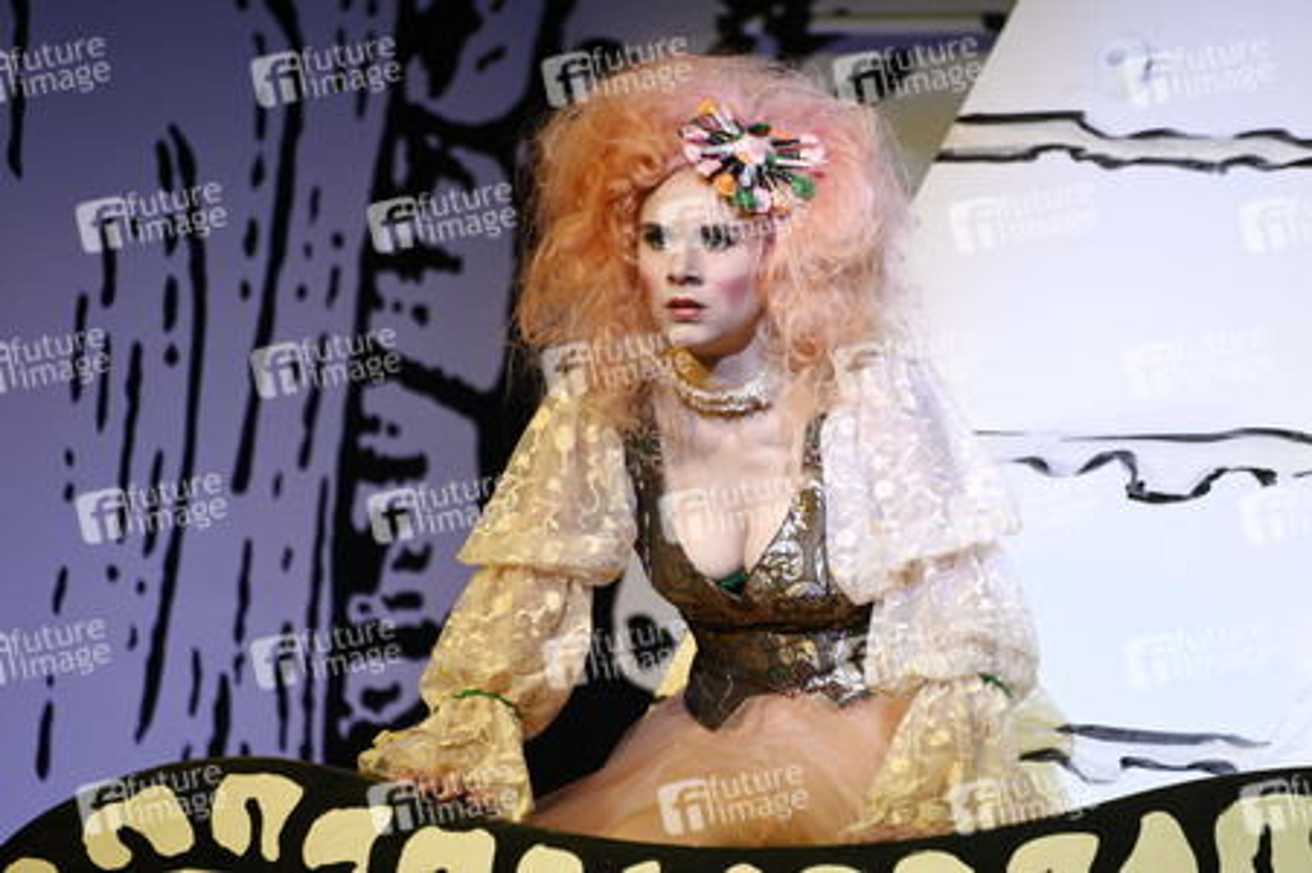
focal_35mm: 250
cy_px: 436
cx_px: 656
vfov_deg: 5.5
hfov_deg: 8.2
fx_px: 9104
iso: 1600
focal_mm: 250
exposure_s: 1/200
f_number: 5.6
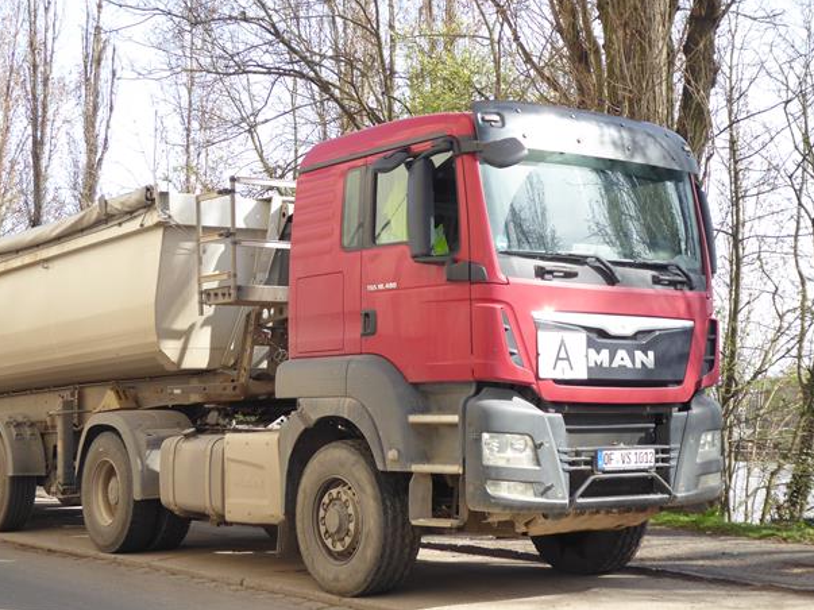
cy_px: 283
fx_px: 1434
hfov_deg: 31.6
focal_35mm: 61
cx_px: 339
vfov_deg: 24.0
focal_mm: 7.8
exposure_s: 1/250
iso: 100
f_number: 3.9
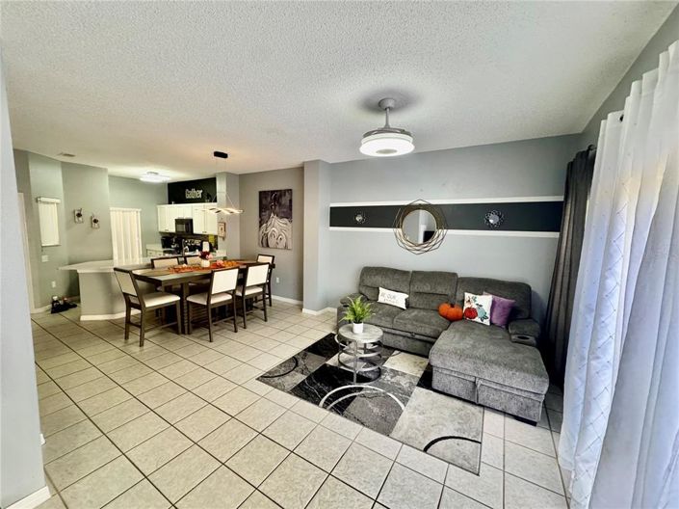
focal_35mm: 14
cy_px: 254
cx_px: 340
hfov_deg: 102.1
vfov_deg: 85.6
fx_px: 274
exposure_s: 1/90
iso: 320
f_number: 2.2
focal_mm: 2.22
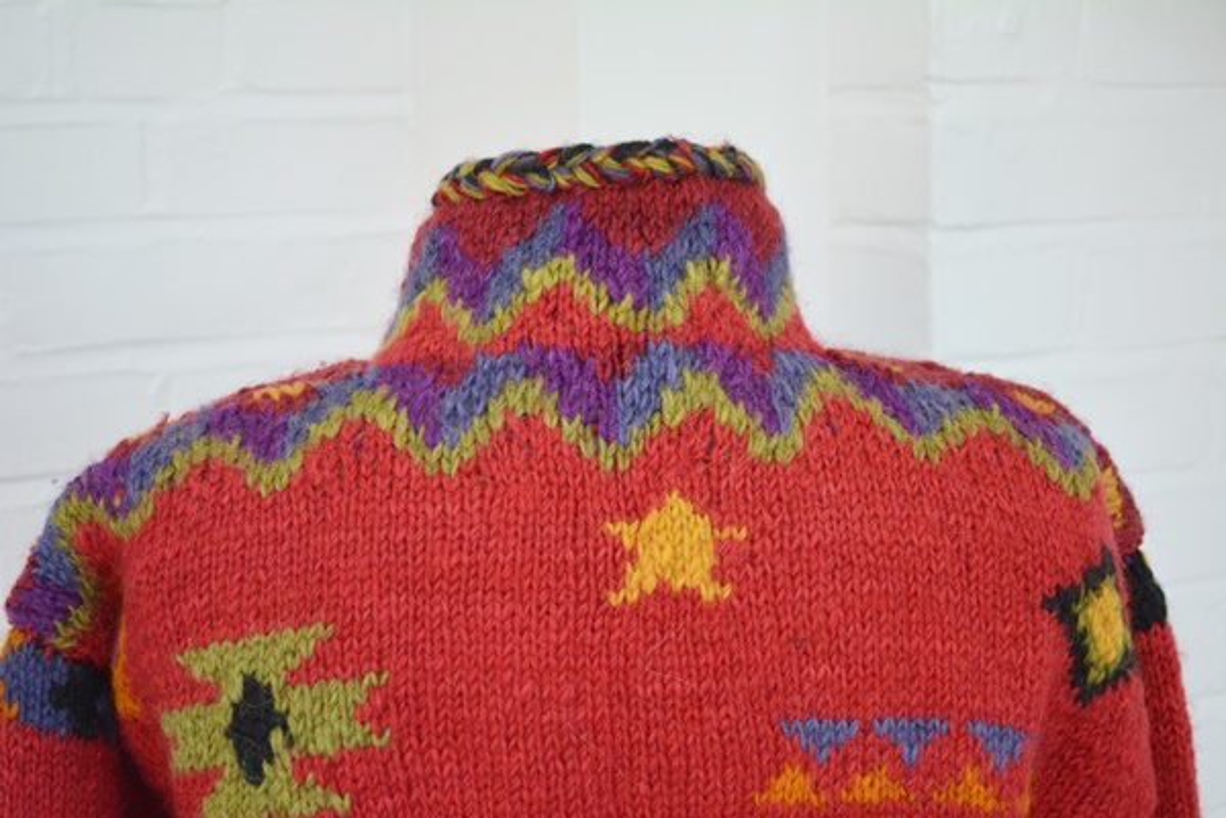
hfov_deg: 30.5
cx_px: 613
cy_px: 409
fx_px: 2247
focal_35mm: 66
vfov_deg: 20.6
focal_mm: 44
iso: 400
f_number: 5.3
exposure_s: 1/100
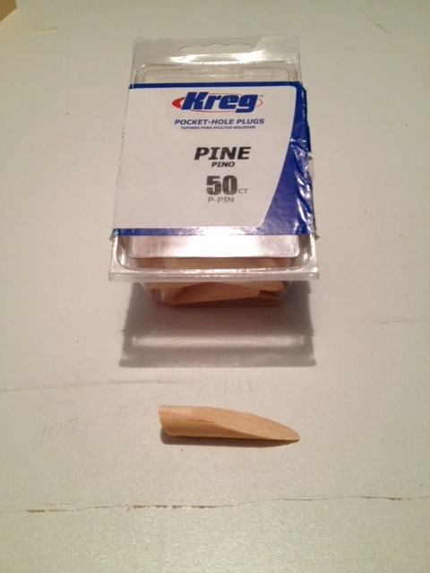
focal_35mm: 35
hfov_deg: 40.7
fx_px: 580
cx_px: 215
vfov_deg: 52.6
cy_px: 286
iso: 200
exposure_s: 1/20
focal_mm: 4.28
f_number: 2.4
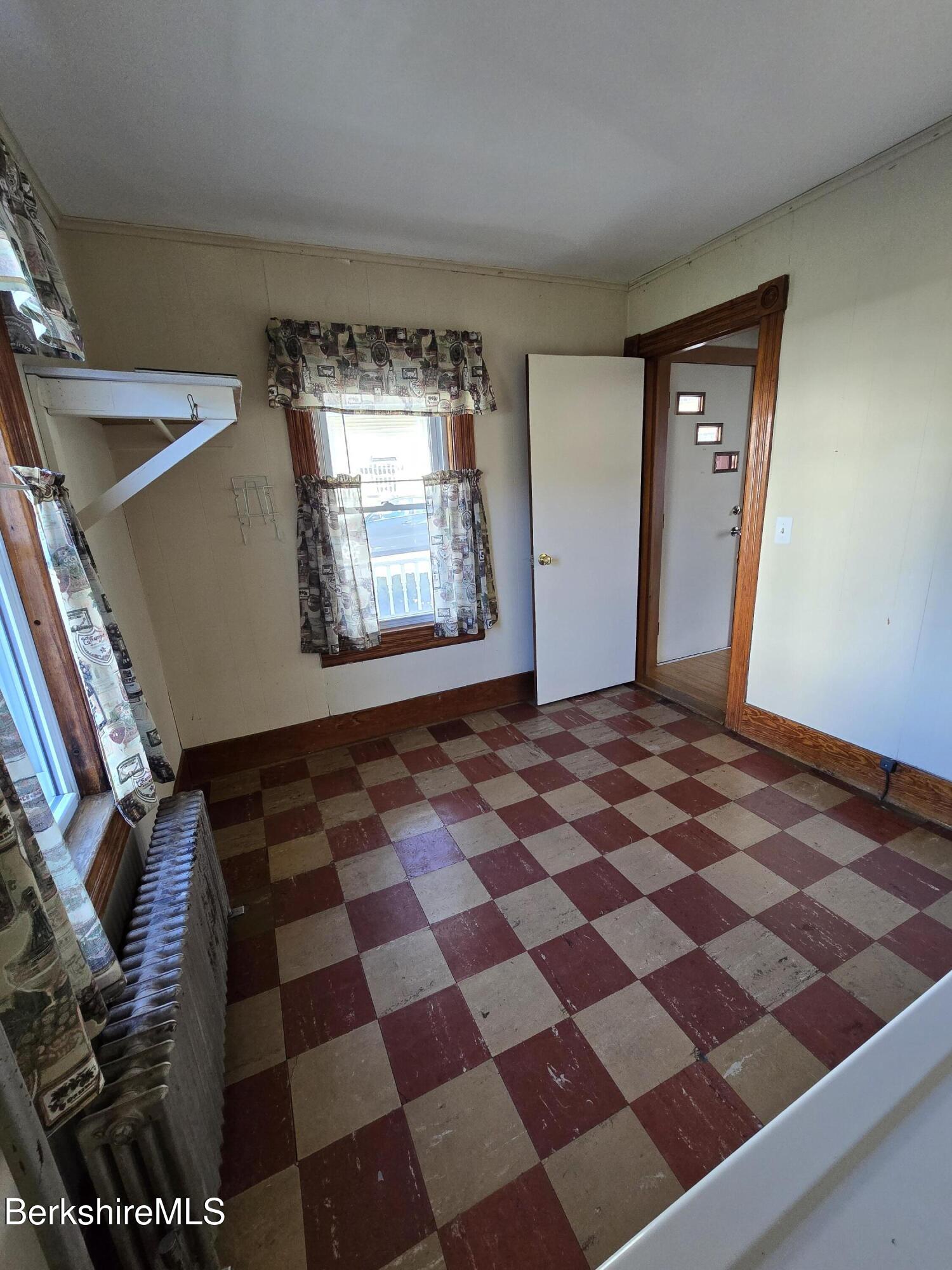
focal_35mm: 13
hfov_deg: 89.9
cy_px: 635
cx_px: 476
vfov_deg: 106.2
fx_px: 477
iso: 250
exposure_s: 1/60
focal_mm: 2.2
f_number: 2.2
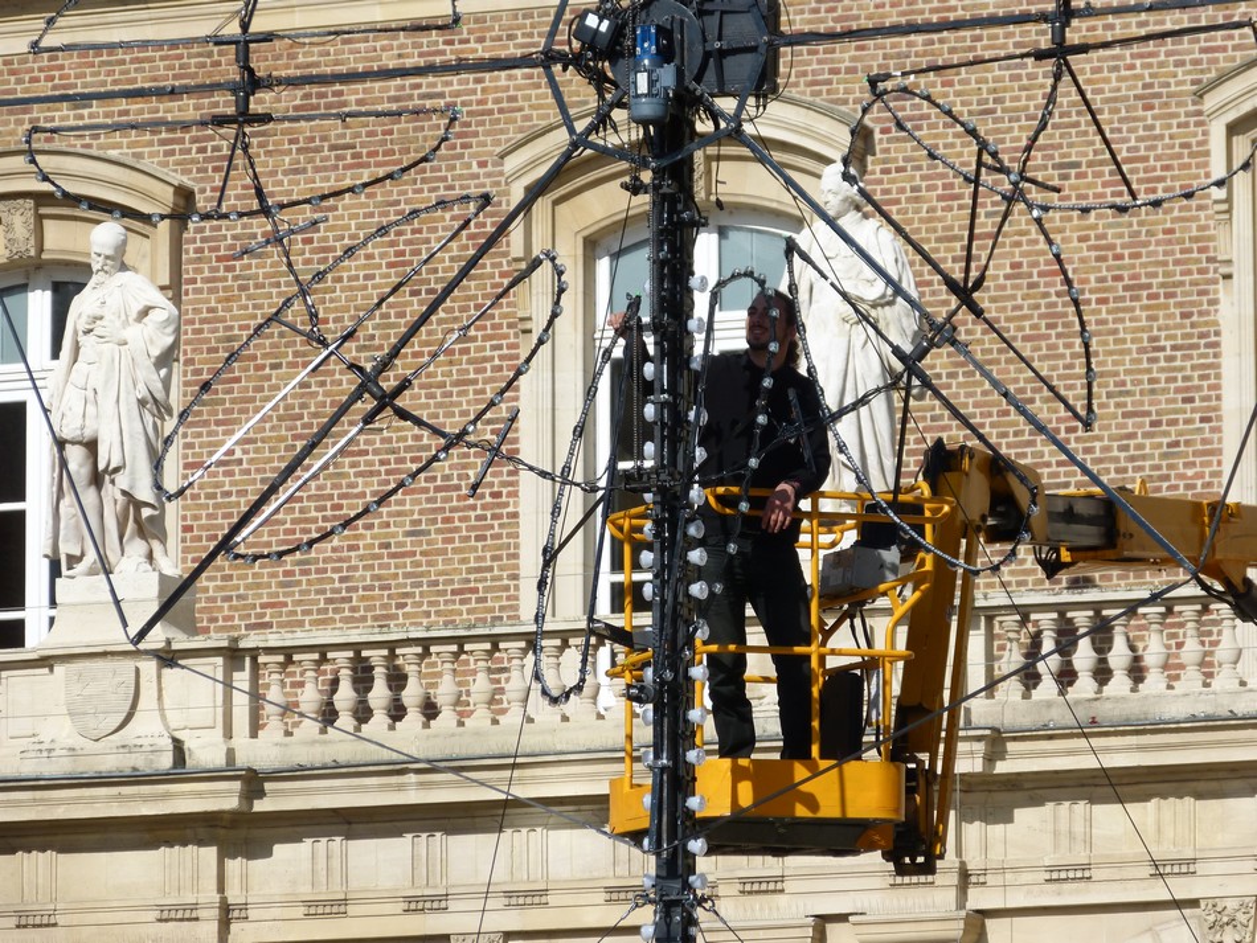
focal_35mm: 265
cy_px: 472
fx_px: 9625
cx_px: 628
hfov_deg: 7.5
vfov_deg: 5.6
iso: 100
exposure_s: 1/1600
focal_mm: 47.7
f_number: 4
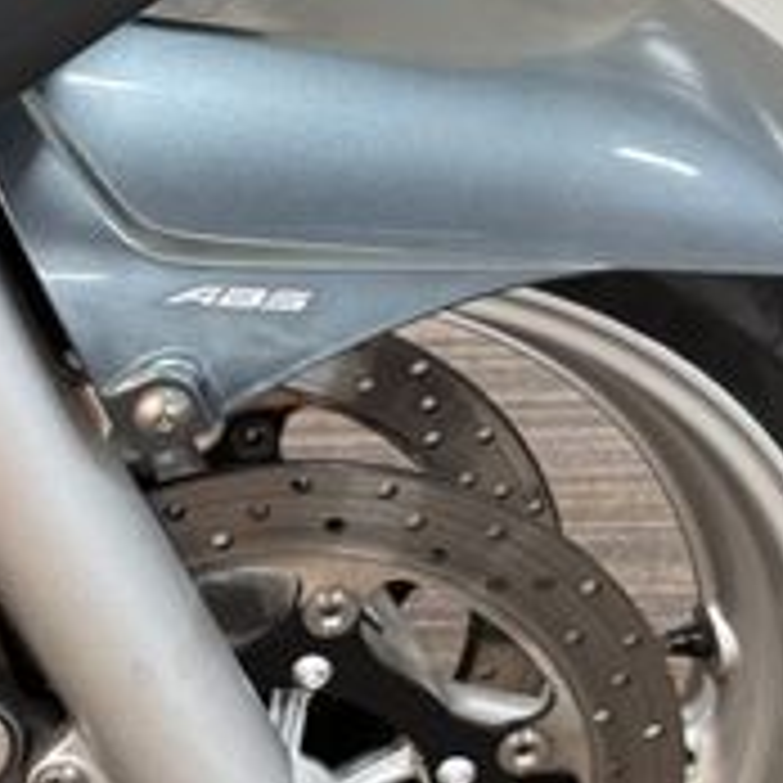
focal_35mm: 78
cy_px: 428
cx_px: -54
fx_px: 1996
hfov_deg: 21.2
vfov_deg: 22.2
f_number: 1.78
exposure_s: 1/33
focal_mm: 6.76
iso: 640
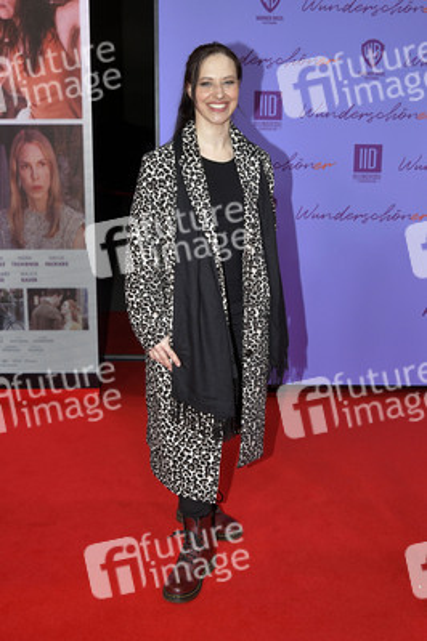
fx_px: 624
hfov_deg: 37.8
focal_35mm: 35
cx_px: 214
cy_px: 320
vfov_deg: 54.5
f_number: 6.3
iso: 1100
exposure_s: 1/200
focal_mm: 35
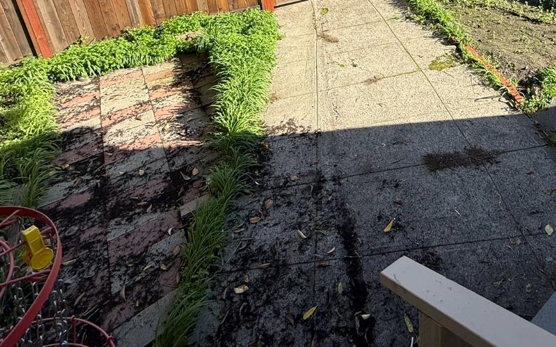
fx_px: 394
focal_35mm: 26
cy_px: -9
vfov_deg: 40.8
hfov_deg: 67.8
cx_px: 386
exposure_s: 1/607
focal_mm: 2.22
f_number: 2.2
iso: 50
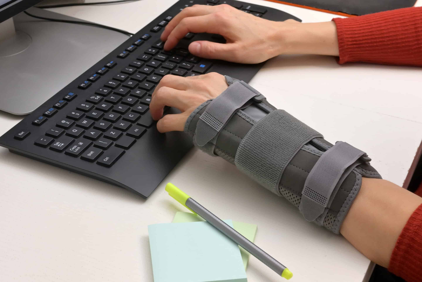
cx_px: 211
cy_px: 141
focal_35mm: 52
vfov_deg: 26.0
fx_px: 610
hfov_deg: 38.2
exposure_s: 1/20
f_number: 10
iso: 400
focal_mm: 35
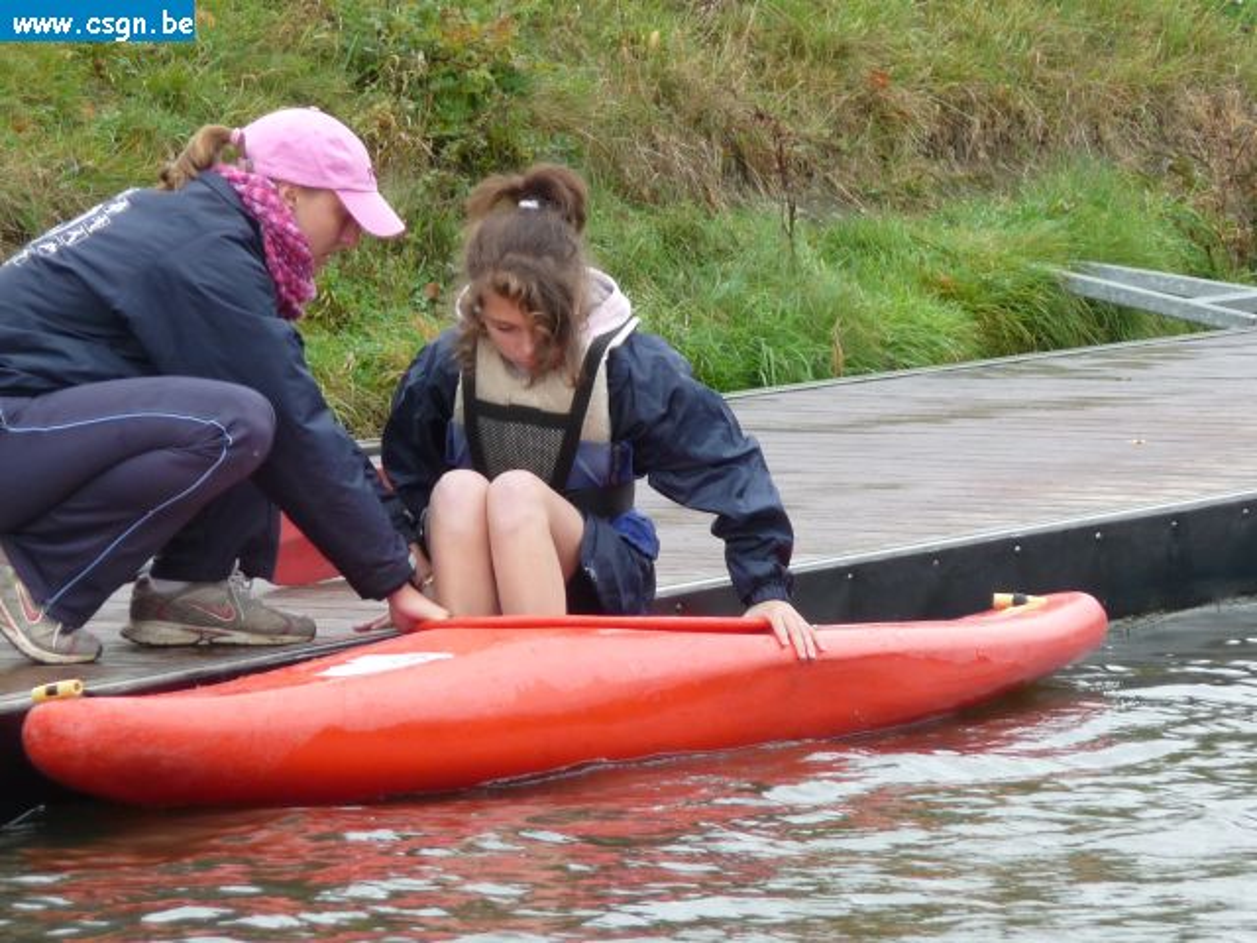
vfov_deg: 3.9
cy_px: 472
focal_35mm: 379
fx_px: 13763
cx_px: 628
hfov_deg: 5.2
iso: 125
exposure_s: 1/125
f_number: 4.9
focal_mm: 47
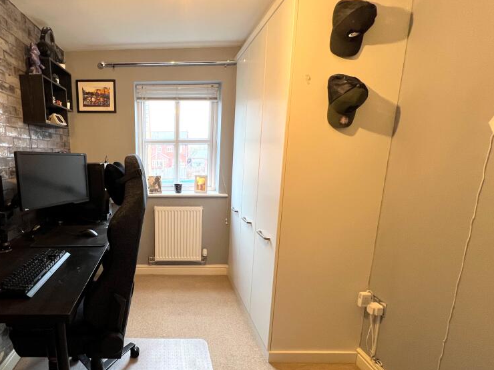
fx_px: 257
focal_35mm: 18
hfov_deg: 84.5
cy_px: 207
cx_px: 162
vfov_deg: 71.3
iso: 250
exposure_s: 1/50
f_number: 1.8
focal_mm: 1.57
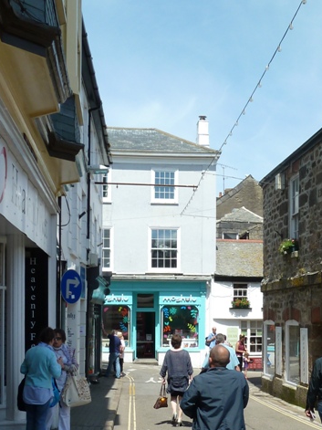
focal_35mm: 51
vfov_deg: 36.9
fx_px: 633
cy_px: 307
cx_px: 232
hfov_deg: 28.2
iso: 80
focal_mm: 4.1
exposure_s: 1/500
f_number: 4
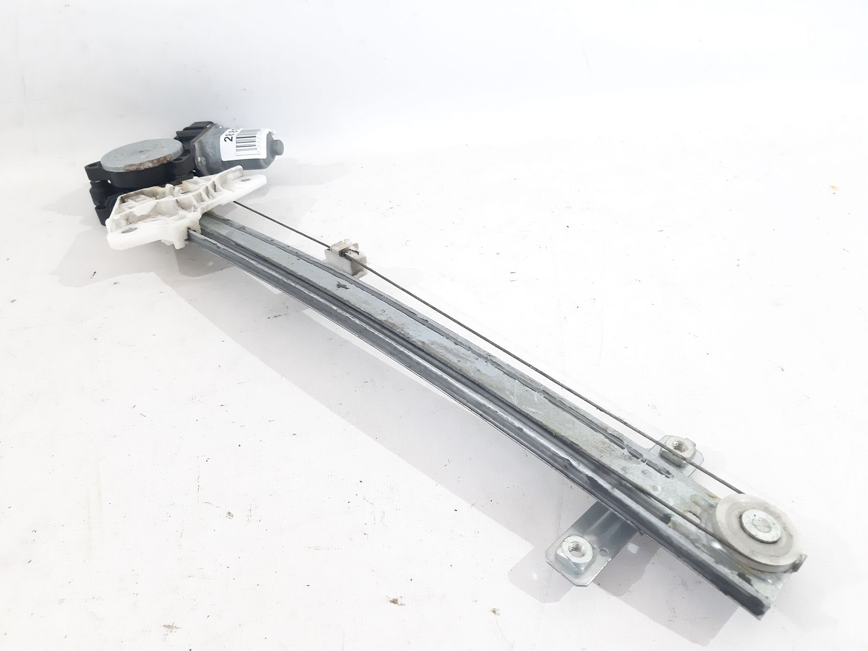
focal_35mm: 27
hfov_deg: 65.3
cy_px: 326
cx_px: 434
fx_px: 677
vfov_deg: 51.3
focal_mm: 3.93
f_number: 1.7
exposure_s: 1/50
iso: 250
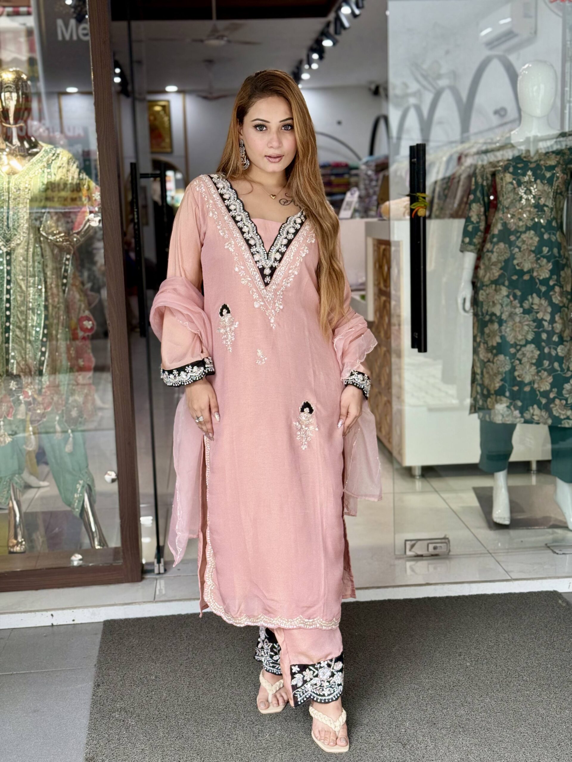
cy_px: 381
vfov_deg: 39.7
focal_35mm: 48
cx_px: 286
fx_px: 1058
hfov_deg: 30.3
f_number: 1.78
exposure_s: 1/100
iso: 50
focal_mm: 6.76
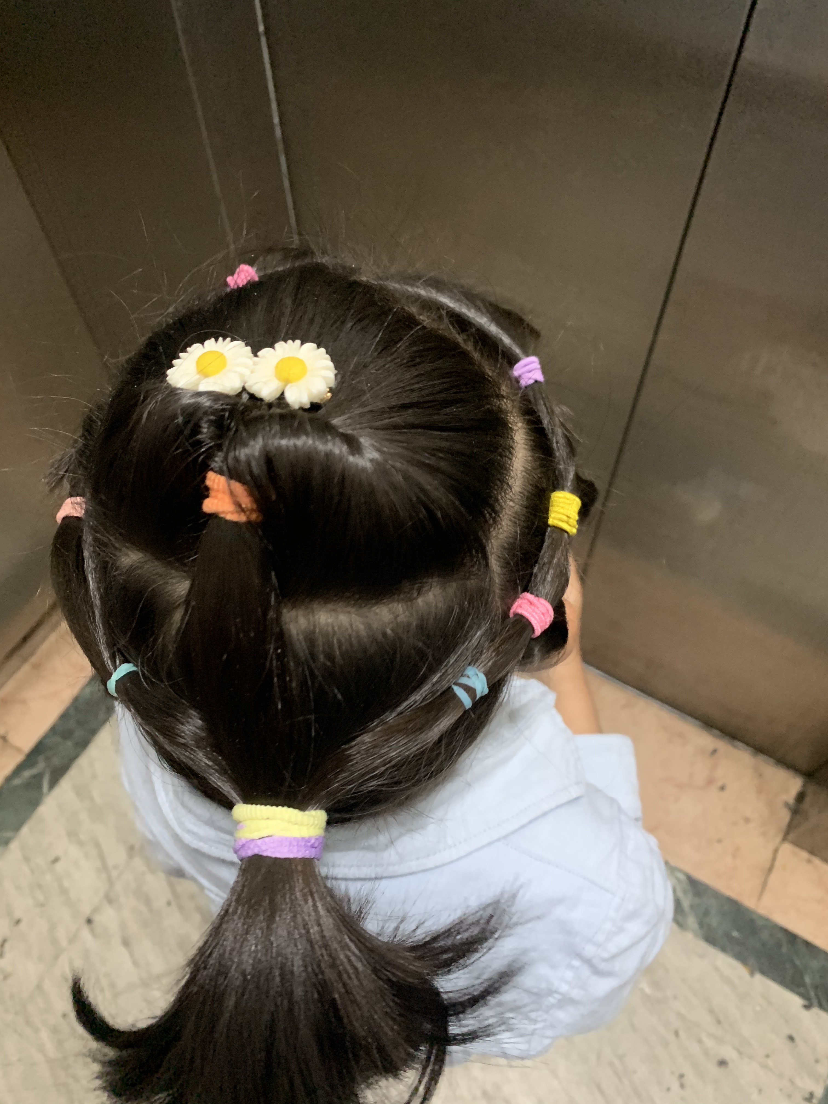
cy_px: 552
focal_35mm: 26
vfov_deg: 67.3
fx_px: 829
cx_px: 414
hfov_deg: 53.1
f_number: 1.8
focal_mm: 4.25
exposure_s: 1/25
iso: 400
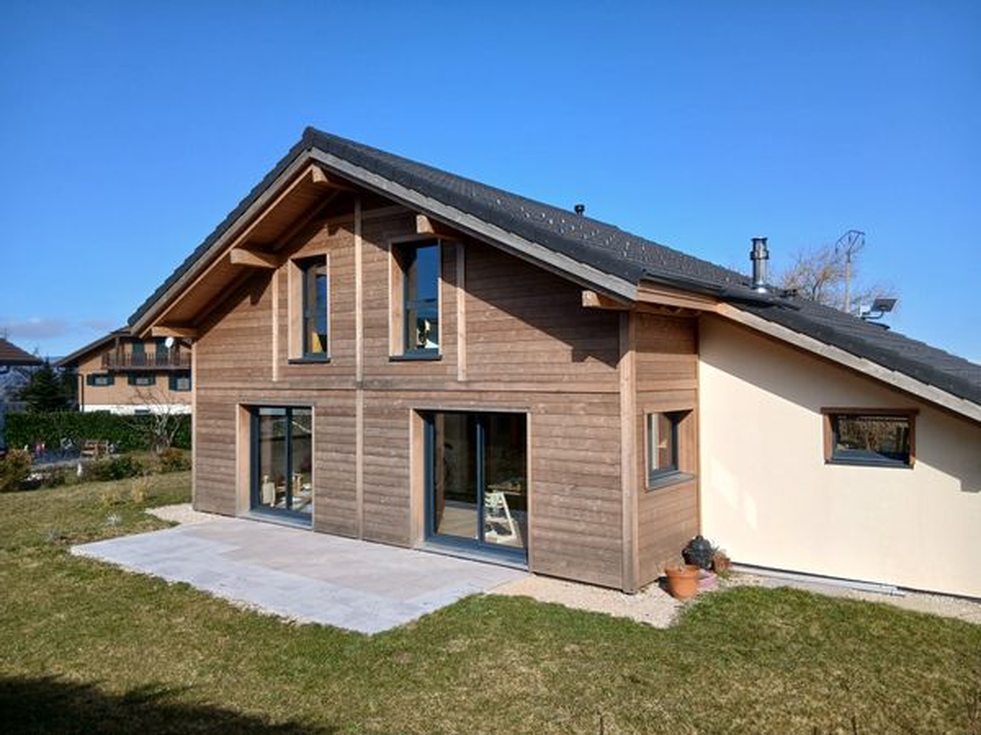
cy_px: 368
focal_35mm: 26
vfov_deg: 53.1
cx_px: 490
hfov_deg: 67.3
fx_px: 737
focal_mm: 3.98
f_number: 1.8
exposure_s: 1/621
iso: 20
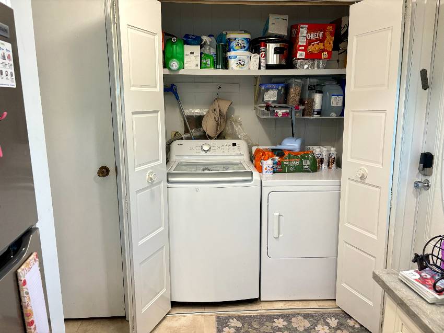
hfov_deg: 67.3
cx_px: 222
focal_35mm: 26
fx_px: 333
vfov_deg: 53.0
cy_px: 166
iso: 160
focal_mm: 5.96
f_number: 1.6
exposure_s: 1/60
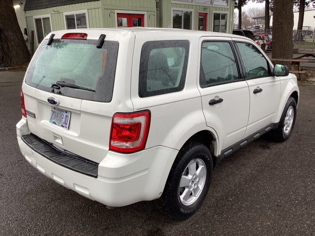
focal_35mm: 31
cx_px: 158
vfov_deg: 45.4
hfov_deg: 58.4
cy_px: 118
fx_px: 282
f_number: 2.4
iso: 32
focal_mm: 3.3
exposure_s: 1/120
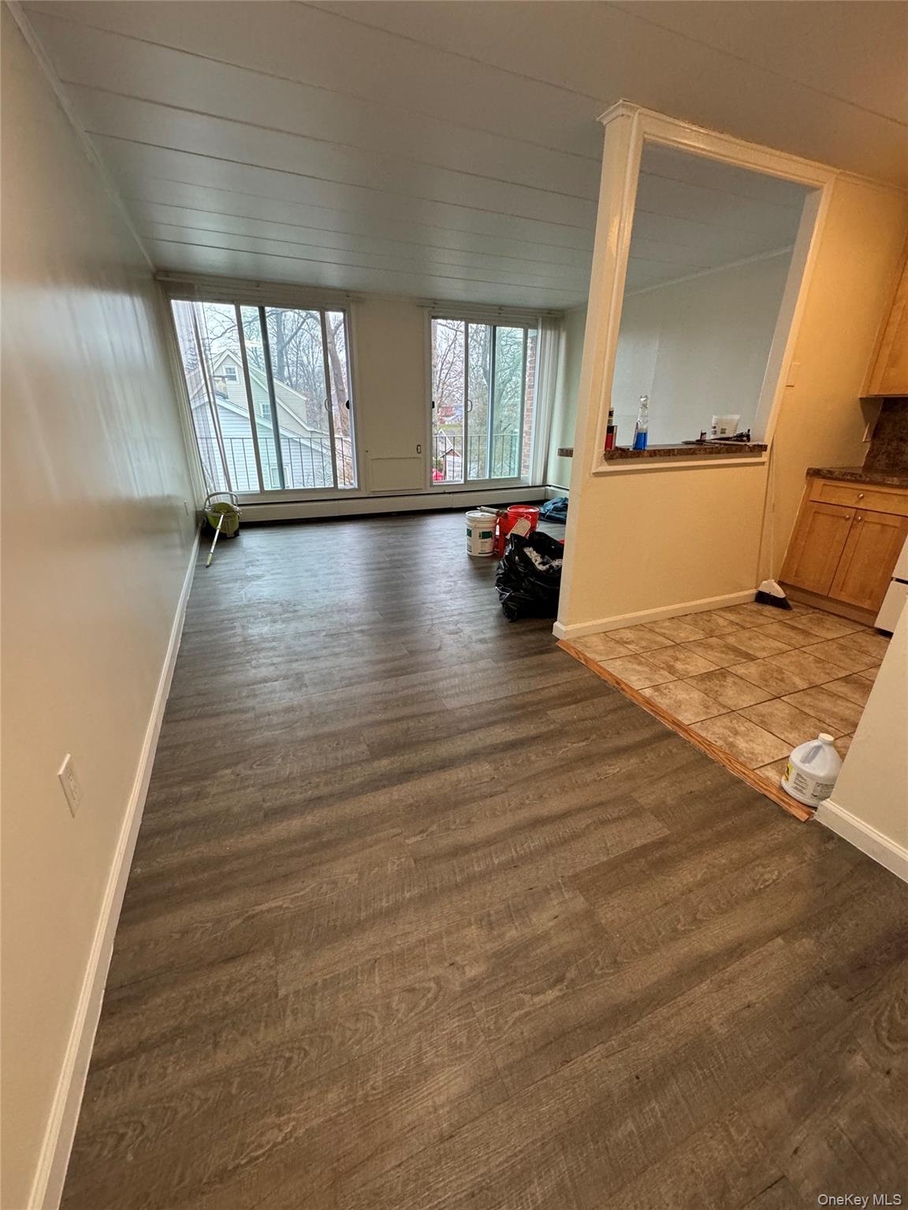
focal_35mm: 14
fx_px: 490
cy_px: 605
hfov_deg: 85.7
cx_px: 454
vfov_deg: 102.1
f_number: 2.2
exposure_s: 1/120
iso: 320
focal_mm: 2.22
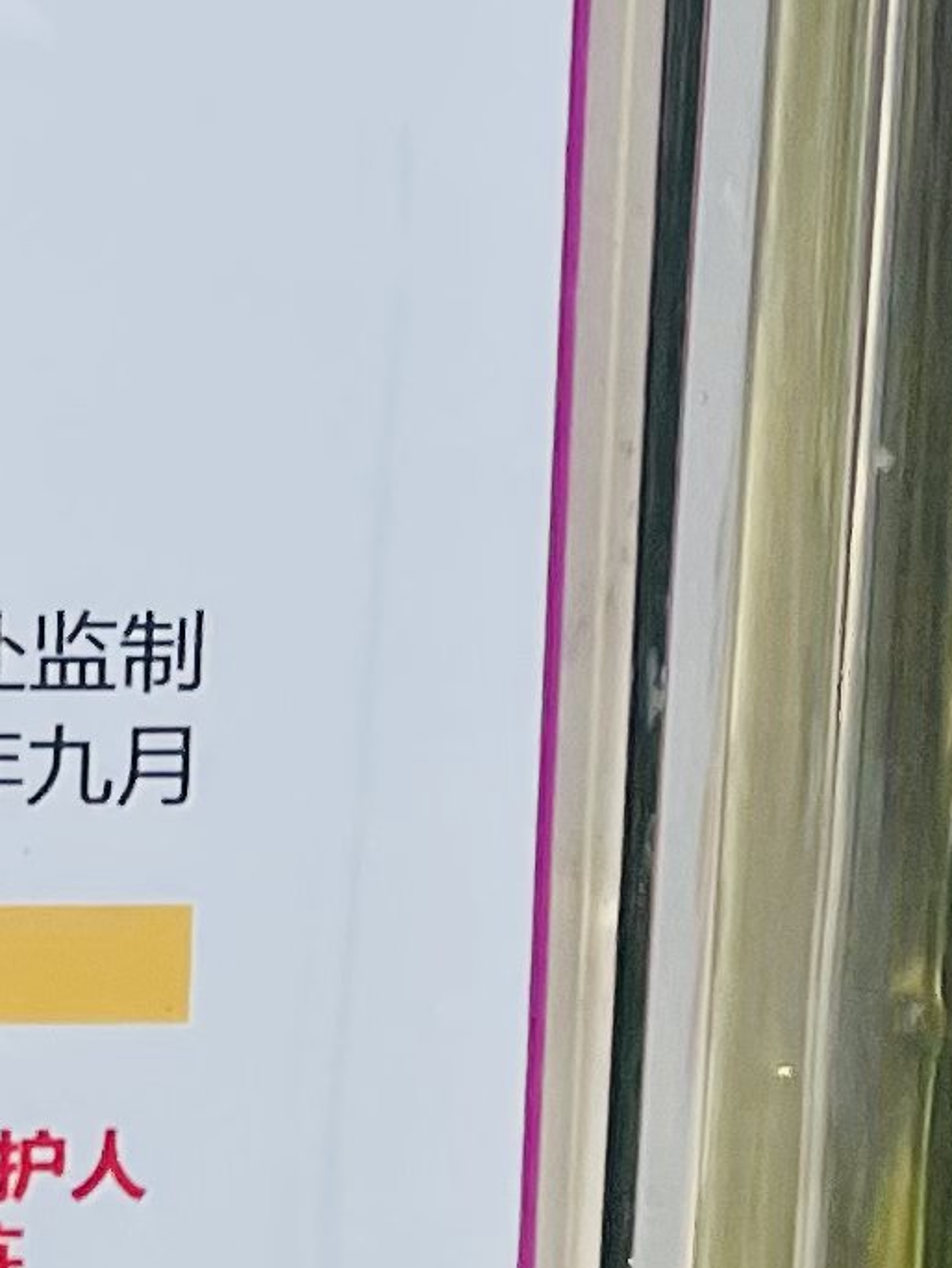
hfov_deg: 7.9
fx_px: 5609
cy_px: -555
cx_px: -2254
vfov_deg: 12.4
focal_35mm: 153
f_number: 1.6
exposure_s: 1/520
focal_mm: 4.2
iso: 32
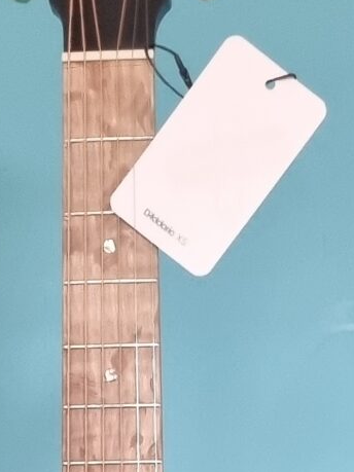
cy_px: 831
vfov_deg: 12.5
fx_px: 1978
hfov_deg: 10.2
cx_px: 133
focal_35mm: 145
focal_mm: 5.4
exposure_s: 1/50
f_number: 1.8
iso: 400
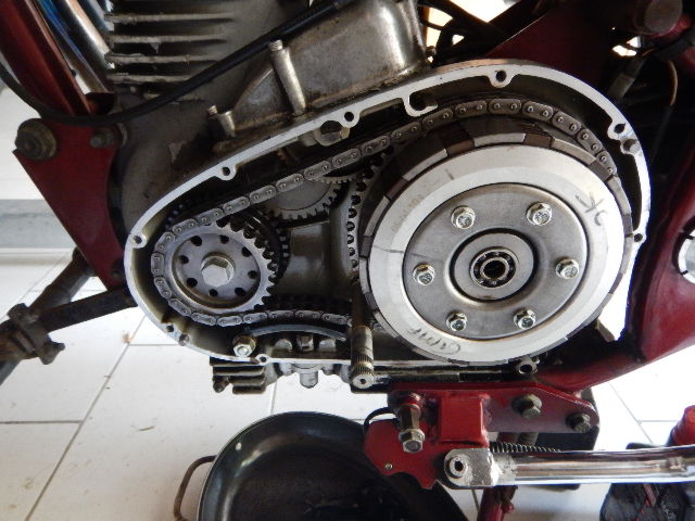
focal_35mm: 24
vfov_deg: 56.8
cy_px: 260
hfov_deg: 71.6
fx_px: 482
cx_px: 348
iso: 200
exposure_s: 1/13
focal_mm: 4.3
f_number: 2.8
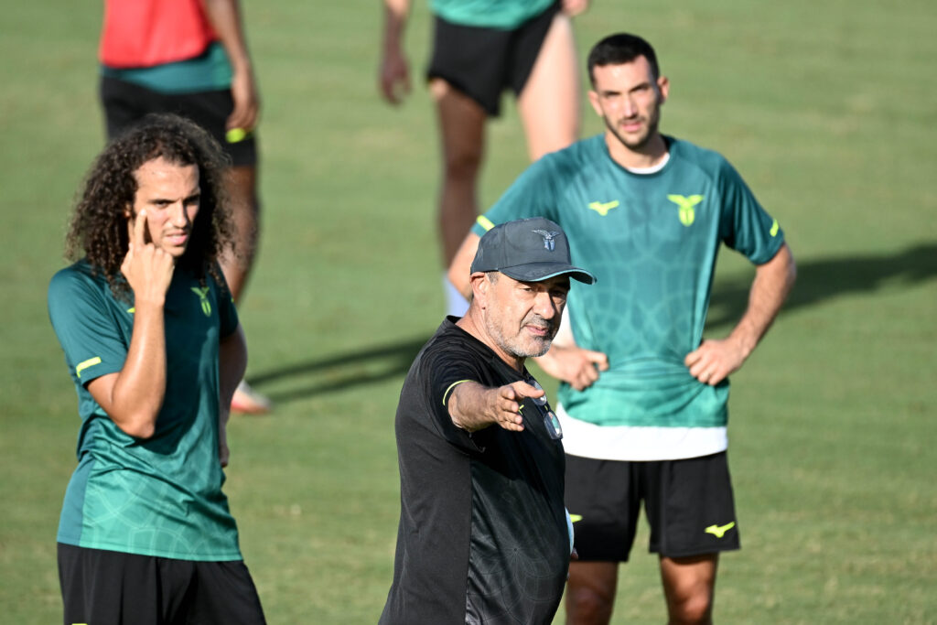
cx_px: 468
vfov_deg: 2.3
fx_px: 15618
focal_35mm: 600
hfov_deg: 3.4
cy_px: 312
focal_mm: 400
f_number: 4
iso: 450
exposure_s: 1/2000
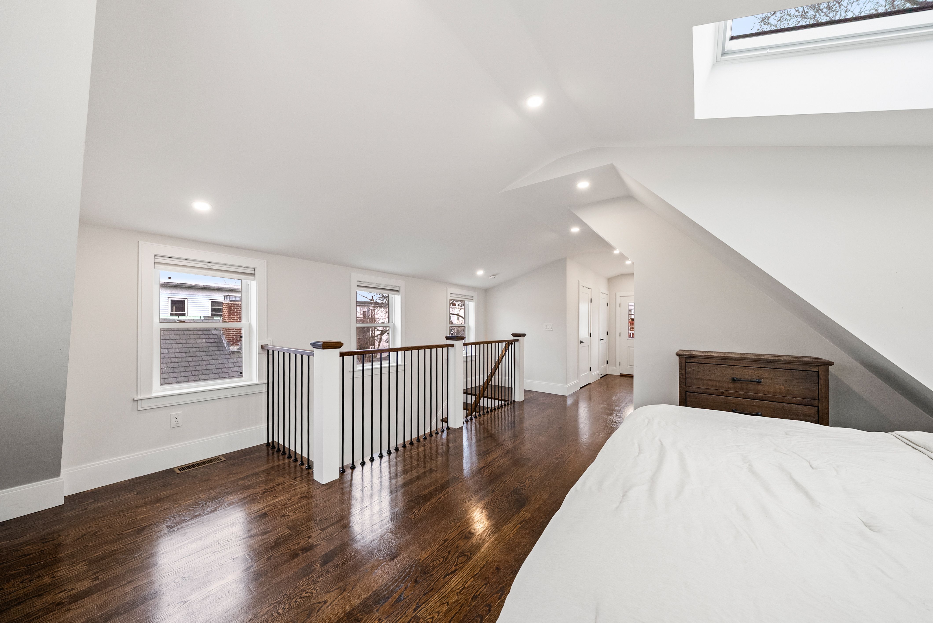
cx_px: 466
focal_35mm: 12
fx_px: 311
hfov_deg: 112.6
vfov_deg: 90.1
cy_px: 312
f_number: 8
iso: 800
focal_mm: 12
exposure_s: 1/25
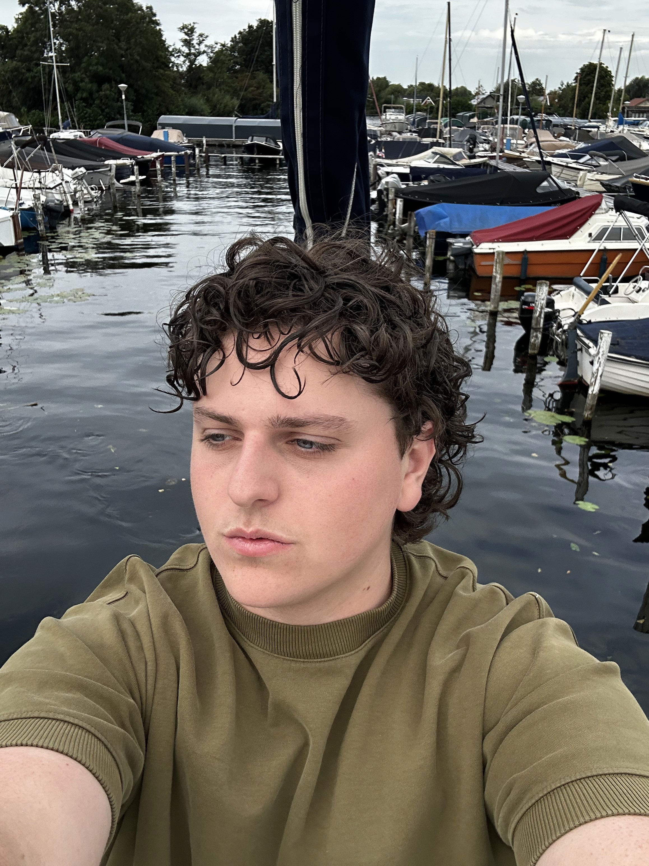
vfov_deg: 60.0
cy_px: 433
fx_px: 750
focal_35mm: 30
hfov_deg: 46.8
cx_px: 324
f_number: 1.9
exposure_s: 1/353
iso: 25
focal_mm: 2.69
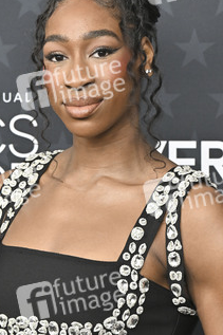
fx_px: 1479
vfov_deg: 12.9
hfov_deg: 8.6
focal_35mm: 159
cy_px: 138
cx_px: 101
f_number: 5
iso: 1250
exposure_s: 1/320
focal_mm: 84
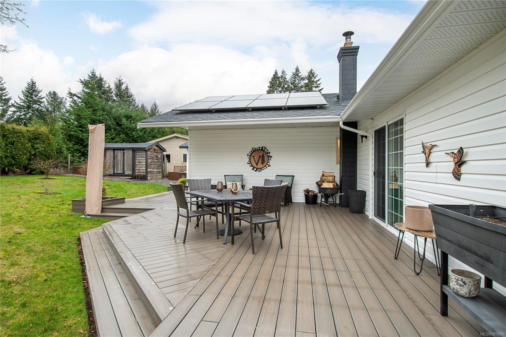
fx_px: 253
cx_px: 253
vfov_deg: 67.4
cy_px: 168
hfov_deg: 90.0
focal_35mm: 18
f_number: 8
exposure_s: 1/250
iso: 320
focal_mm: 12
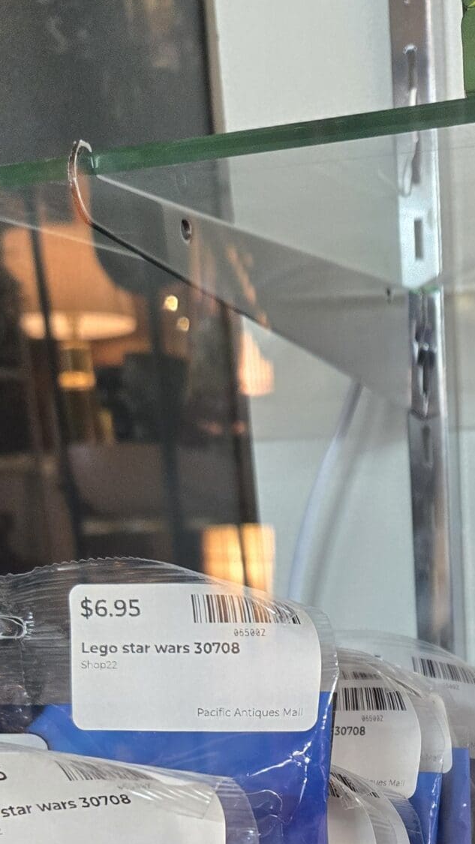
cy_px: 918
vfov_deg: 32.4
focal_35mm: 57
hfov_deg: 20.5
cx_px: 468
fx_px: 1276
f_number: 1.8
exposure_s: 1/120
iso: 800
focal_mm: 5.4
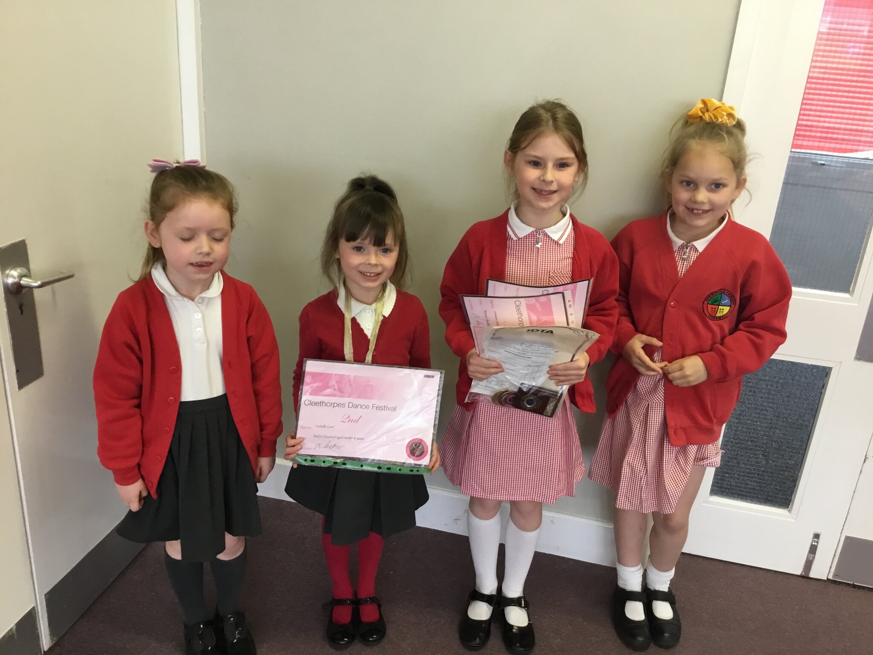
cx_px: 436
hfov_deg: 58.4
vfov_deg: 45.4
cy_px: 328
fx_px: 782
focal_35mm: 31
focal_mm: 3.3
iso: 100
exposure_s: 1/33
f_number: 2.4
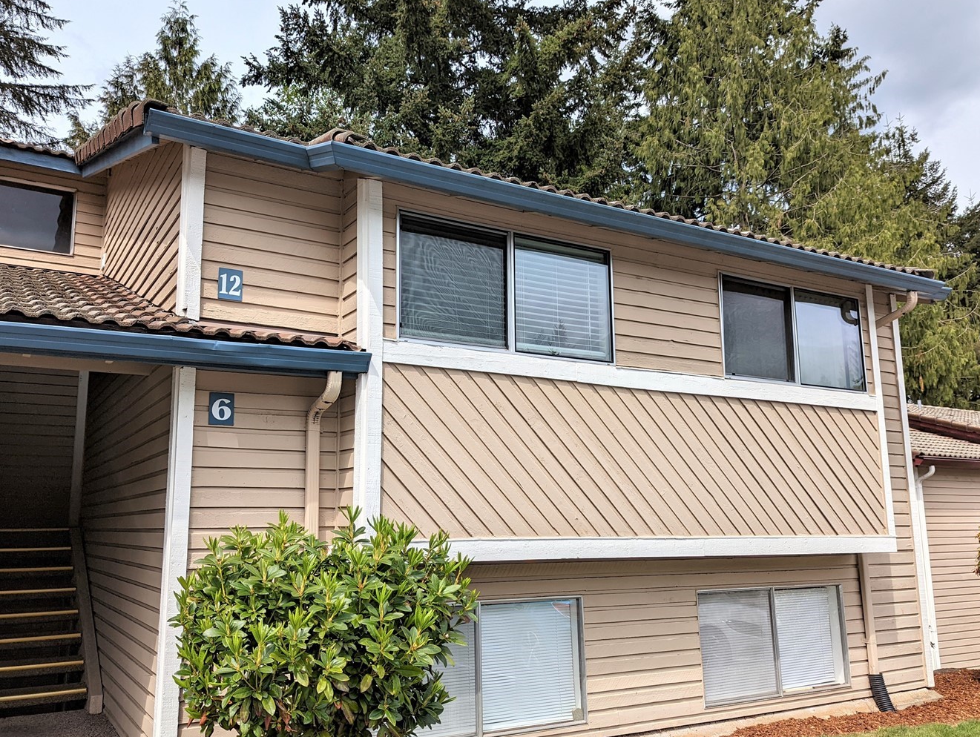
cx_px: 450
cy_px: 381
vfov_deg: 48.3
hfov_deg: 61.5
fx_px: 822
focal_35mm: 29
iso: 45
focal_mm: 6.81
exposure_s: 1/2513
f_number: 1.85
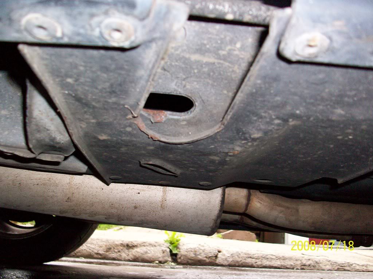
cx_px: 186
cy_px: 140
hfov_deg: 54.0
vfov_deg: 41.8
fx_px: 366
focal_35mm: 34
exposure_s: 1/60
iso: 160
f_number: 2.8
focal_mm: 5.7
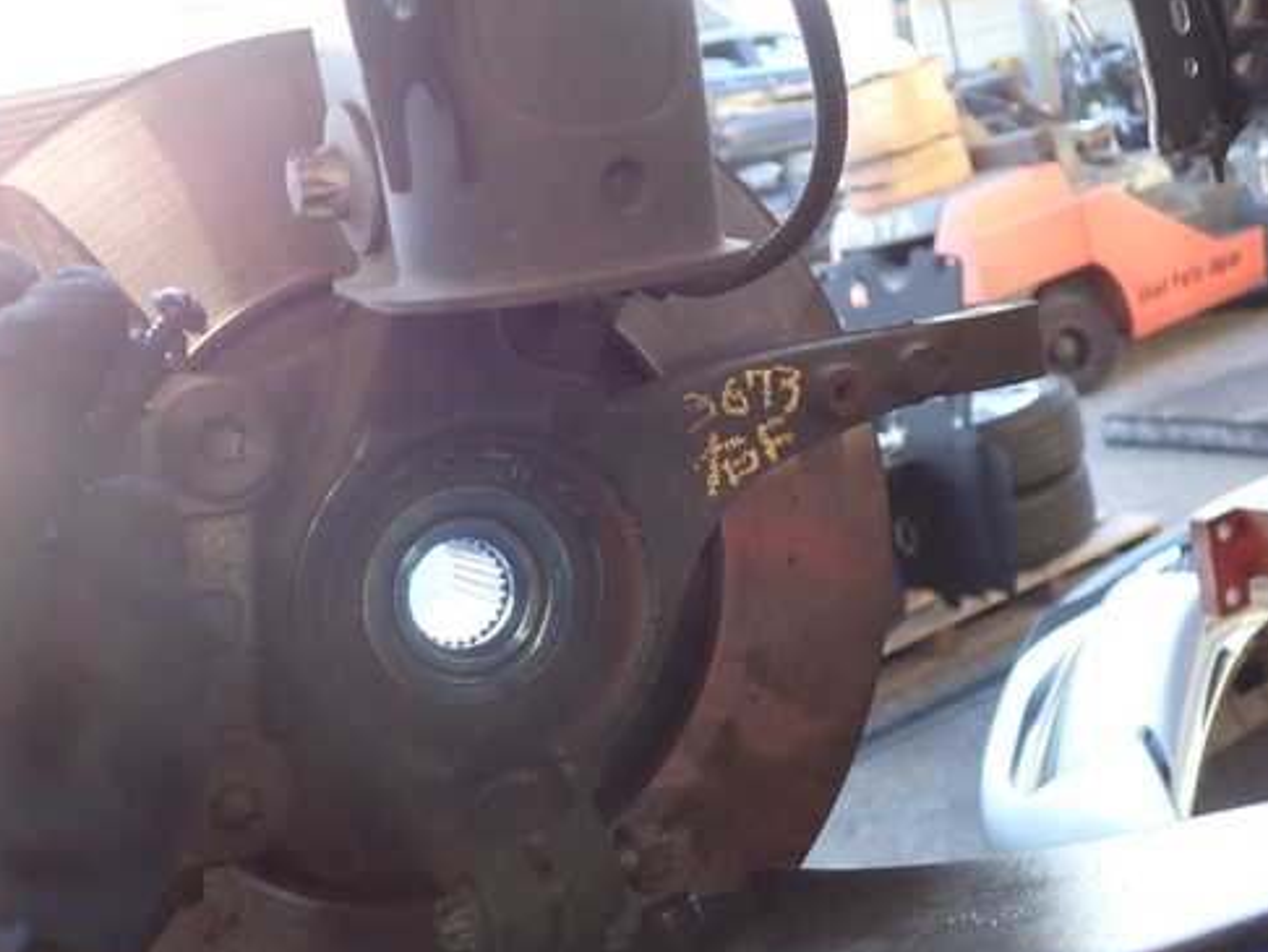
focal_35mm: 37
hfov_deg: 50.1
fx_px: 1356
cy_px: 477
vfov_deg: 38.7
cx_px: 631
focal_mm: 5.4
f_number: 2.3
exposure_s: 1/60
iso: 125
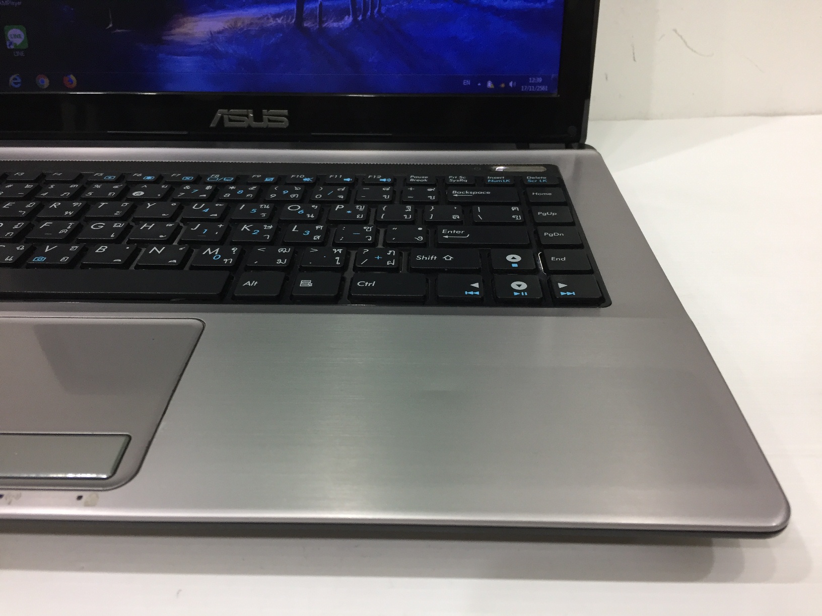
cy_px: 308
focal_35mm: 29
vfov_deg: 48.2
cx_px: 411
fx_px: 689
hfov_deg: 61.7
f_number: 2.2
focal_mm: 4.15
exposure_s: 1/33
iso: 100
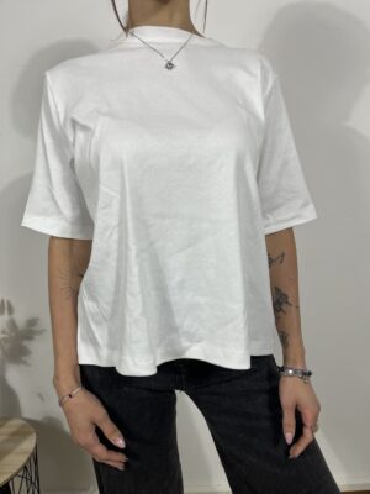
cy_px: 247
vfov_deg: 67.3
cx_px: 185
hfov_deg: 53.1
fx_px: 371
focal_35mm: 26
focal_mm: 5.1
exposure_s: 1/100
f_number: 1.6
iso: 64
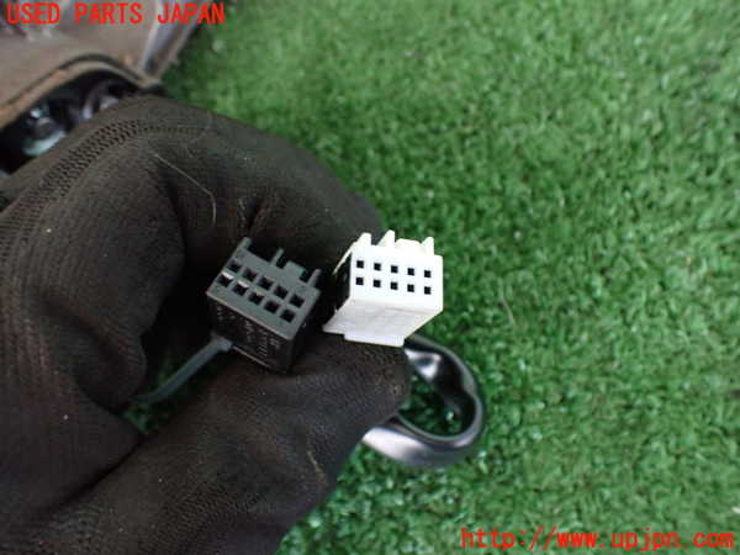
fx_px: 641
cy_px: 278
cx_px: 370
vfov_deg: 46.8
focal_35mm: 30
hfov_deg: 60.0
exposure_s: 1/30
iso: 800
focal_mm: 5.4
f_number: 2.3
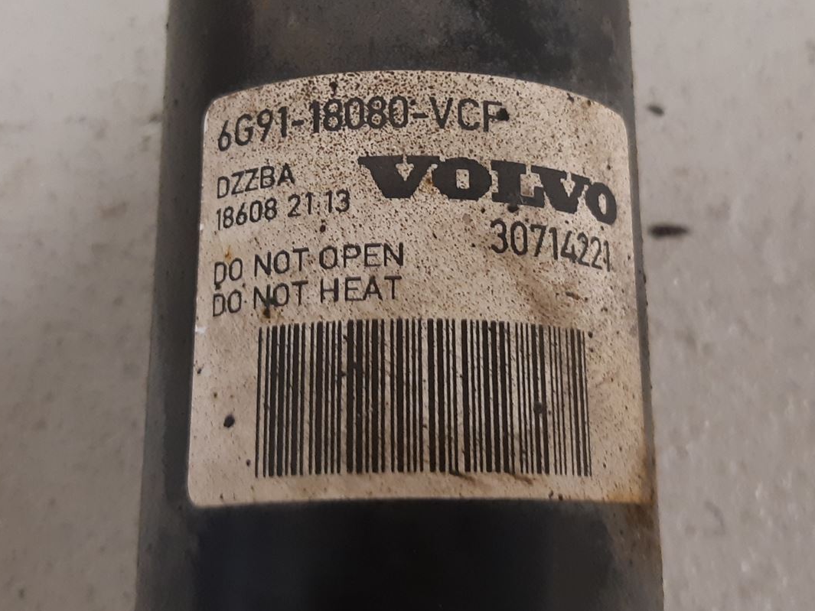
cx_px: 406
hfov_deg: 38.2
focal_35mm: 50
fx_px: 1177
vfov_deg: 28.9
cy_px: 206
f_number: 1.7
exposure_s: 1/33
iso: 200
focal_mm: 3.93
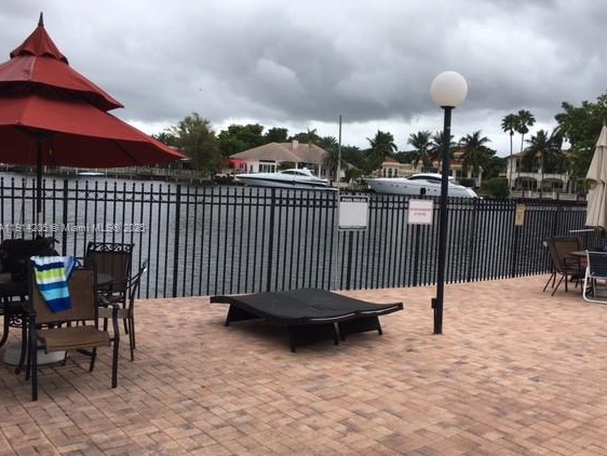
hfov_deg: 55.2
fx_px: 579
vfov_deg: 43.0
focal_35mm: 33
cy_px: 229
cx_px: 341
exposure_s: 1/785
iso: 25
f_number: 2.2
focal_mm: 4.15
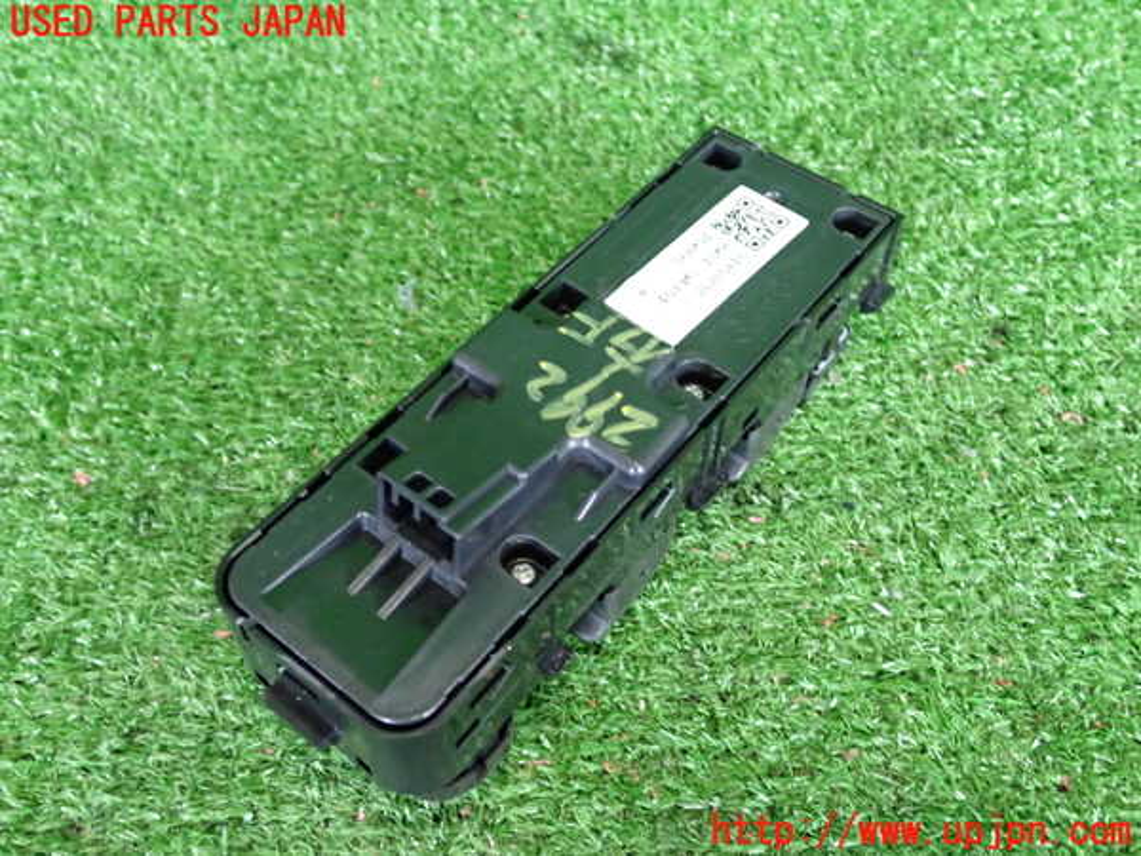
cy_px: 428
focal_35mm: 36
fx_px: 1187
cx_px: 570
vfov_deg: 39.7
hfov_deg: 51.4
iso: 640
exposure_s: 1/40
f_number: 2.5
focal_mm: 6.37
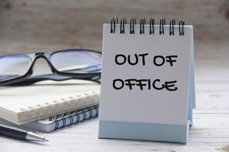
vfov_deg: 9.6
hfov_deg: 14.4
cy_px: 76
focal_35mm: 142
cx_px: 114
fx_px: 905
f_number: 8
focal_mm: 95
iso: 200
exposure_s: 1/200
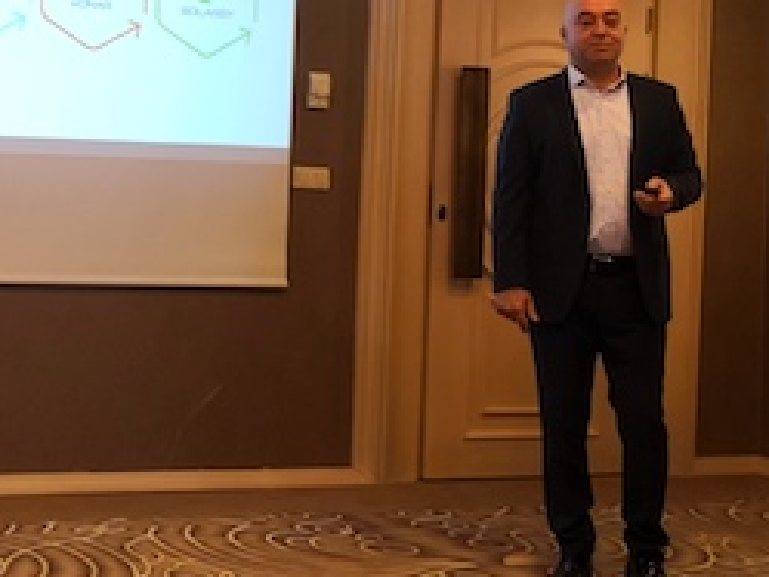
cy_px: 110
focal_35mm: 76
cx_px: 9
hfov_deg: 24.5
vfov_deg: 19.2
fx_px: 1689
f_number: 1.6
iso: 160
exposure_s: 1/50
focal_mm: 3.95
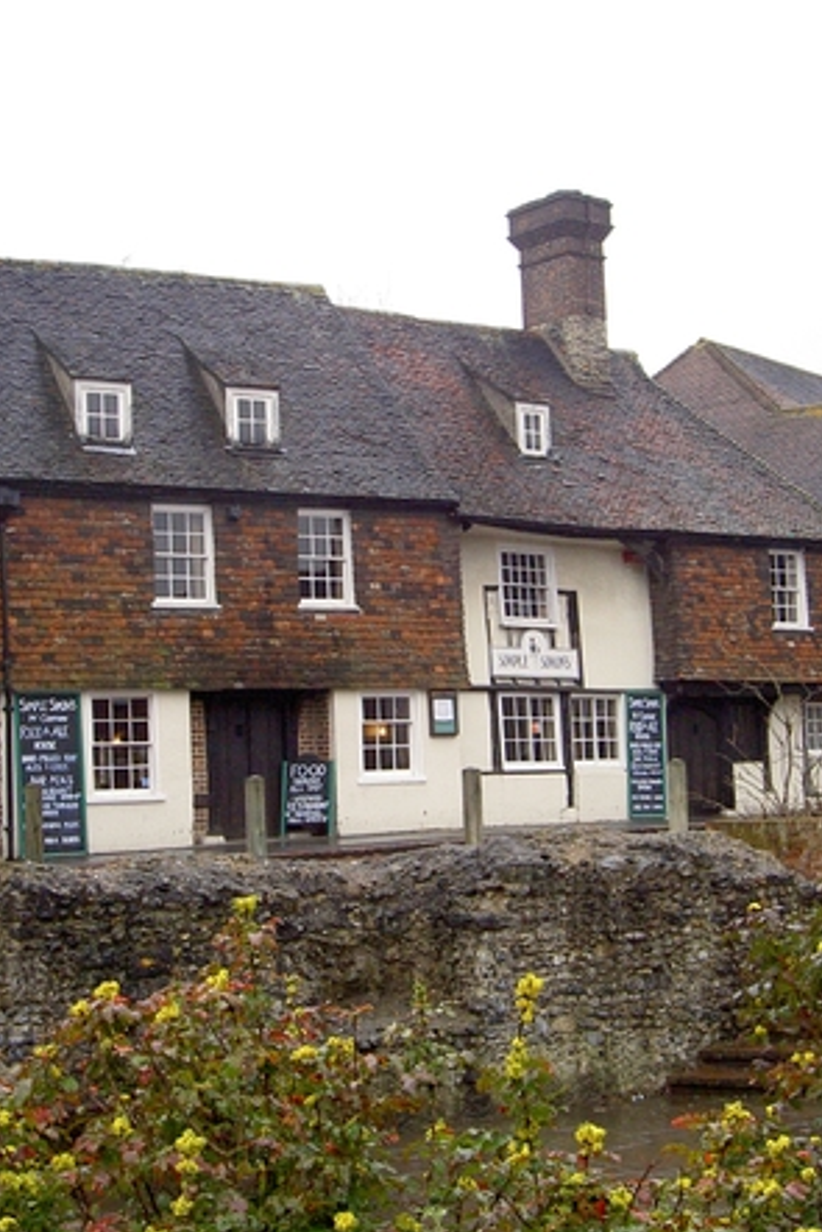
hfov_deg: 24.6
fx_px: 1882
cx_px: 404
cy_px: 619
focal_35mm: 55
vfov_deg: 36.2
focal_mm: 8
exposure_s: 1/160
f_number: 4.7
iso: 200
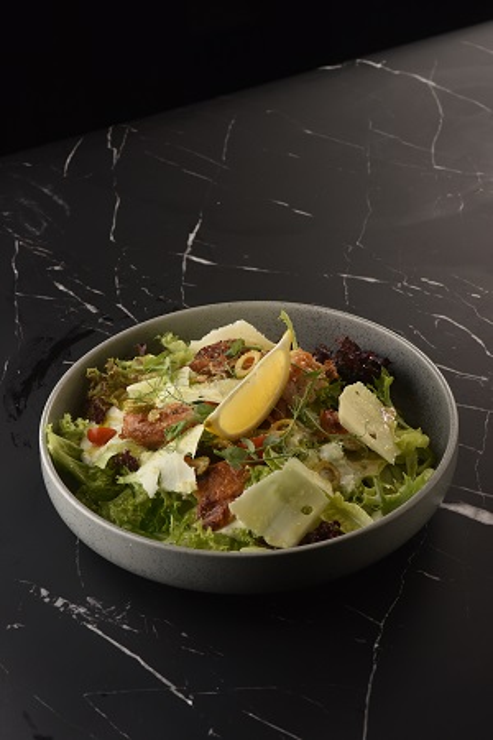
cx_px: 246
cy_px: 370
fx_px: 2054
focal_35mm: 100
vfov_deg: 20.4
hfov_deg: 13.7
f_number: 13
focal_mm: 100
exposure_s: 1/100
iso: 400
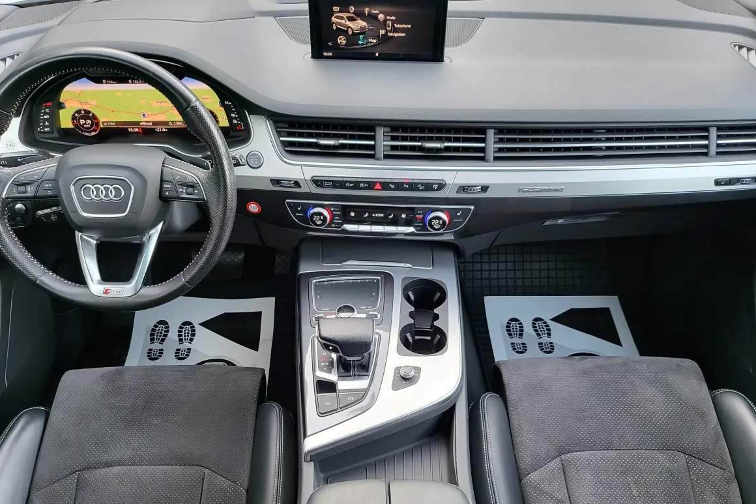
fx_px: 651
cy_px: 320
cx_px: 371
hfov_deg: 60.3
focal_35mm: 31
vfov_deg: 41.9
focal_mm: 5
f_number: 1.8
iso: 250
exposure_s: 1/100
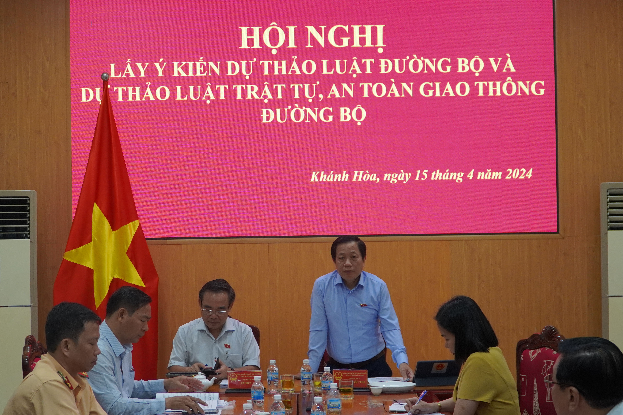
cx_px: 261
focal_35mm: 62
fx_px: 1066
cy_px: 254
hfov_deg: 32.5
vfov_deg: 22.0
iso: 1000
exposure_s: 1/160
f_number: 4
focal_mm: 33
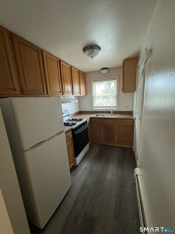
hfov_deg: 85.7
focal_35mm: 14
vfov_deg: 102.1
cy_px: 117
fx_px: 94
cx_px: 88
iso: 640
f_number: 2.2
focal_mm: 2.22
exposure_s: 1/60
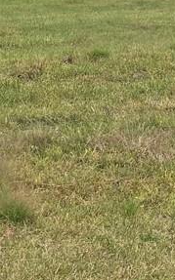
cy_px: -19
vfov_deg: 10.5
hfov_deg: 6.1
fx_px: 1506
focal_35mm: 197
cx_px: -345
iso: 50
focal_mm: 5.96
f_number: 1.6
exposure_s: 1/2933
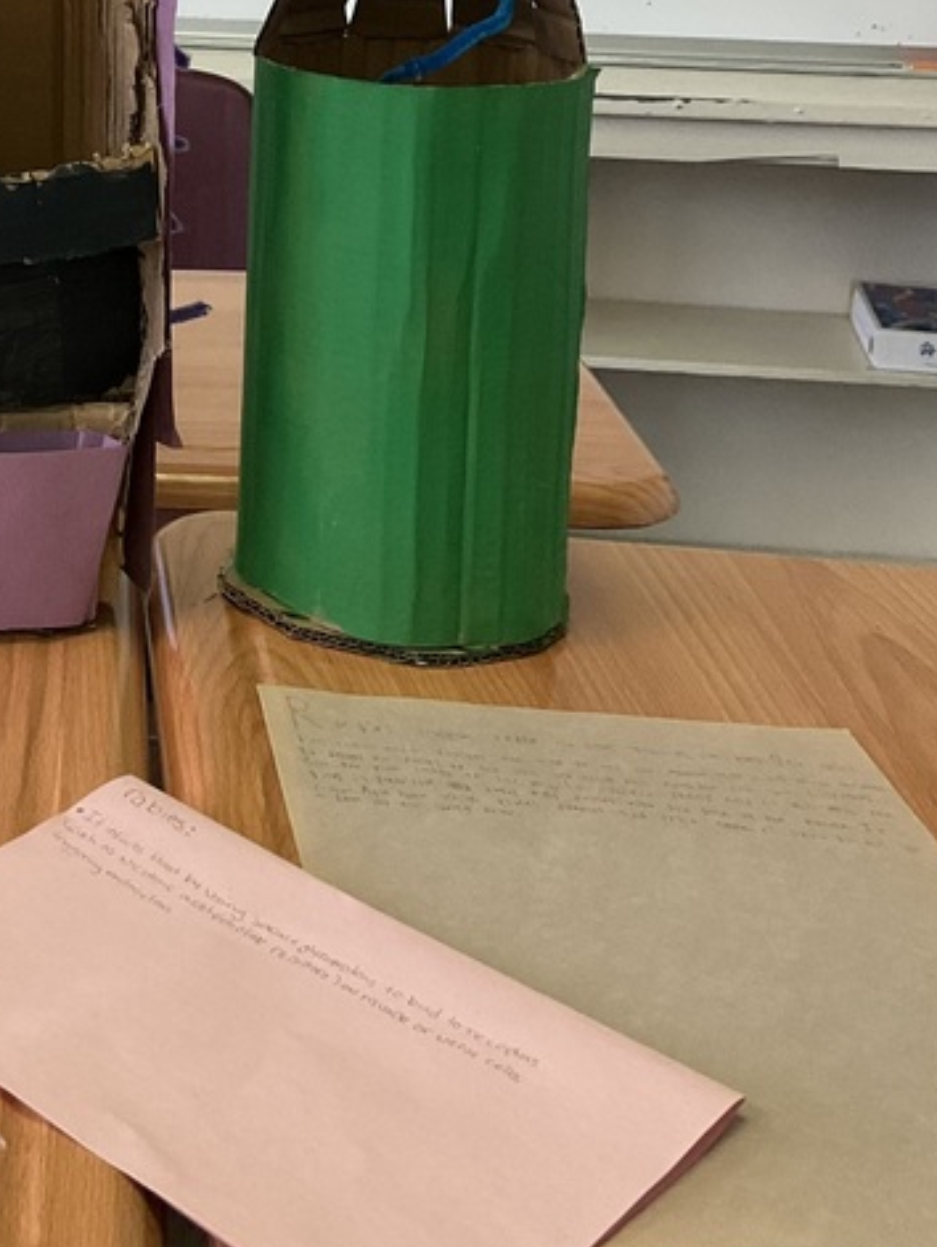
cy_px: 34
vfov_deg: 29.0
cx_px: -40
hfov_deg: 22.3
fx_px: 2271
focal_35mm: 63
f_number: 1.8
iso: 125
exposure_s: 1/60
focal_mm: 3
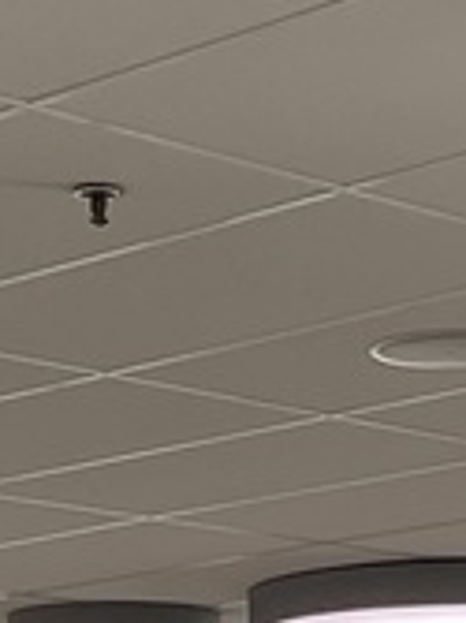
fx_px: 3199
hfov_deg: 8.3
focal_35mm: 178
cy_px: 1156
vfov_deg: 10.4
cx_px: 410
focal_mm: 3
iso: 32
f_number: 1.8
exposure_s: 1/120
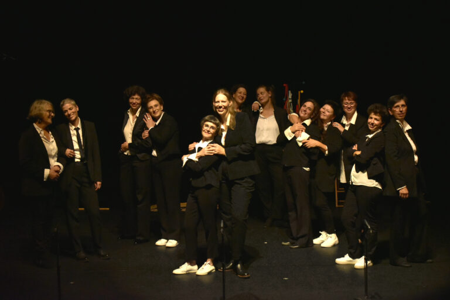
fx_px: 875
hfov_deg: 28.8
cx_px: 225
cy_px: 150
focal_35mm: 70
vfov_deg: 19.5
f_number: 7.1
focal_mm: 70
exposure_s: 1/320
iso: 4000
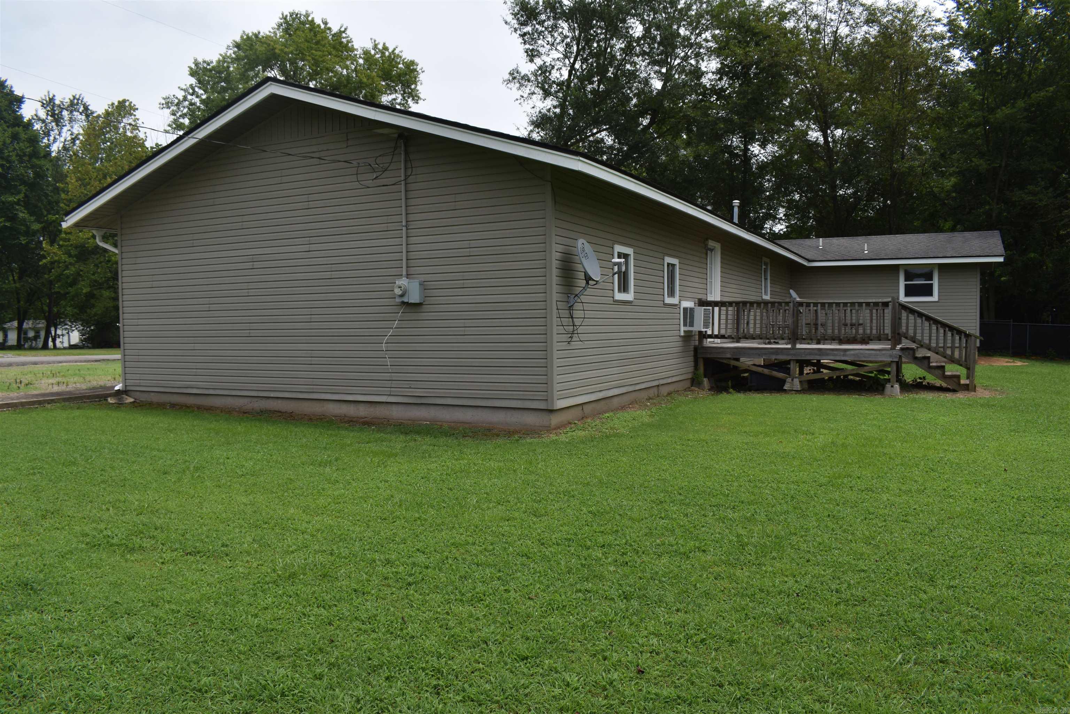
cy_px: 357
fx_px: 802
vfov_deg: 47.9
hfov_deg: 67.4
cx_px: 535
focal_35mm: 27
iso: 100
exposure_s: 1/250
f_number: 8
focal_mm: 18
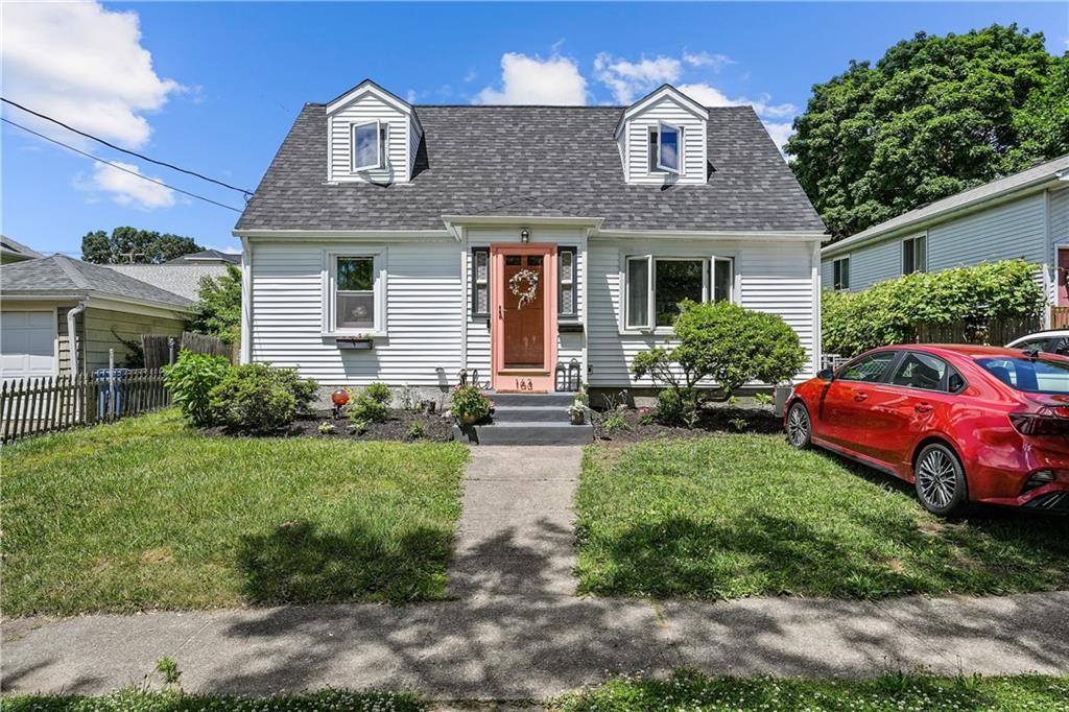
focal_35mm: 22
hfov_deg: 78.6
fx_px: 653
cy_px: 356
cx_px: 534
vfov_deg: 57.2
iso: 320
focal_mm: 22
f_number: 9
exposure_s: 1/800
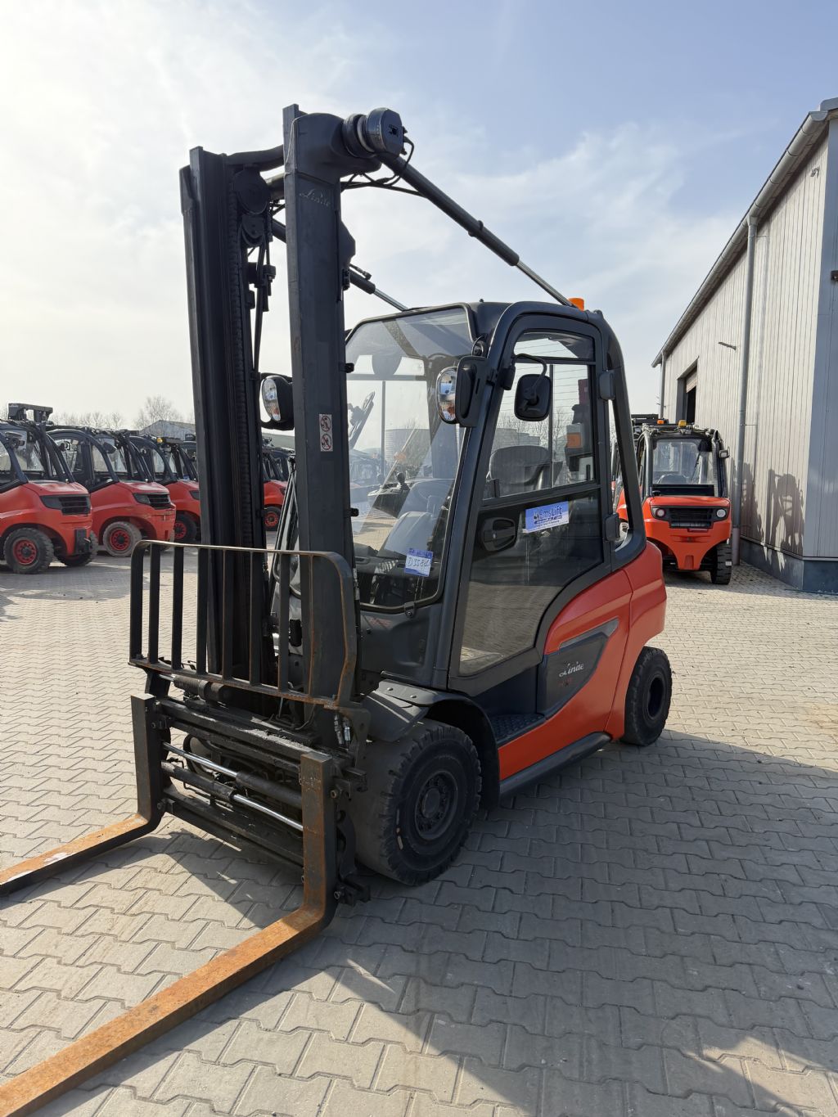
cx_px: 419
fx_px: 775
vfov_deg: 71.6
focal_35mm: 24
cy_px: 558
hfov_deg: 56.8
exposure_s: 1/2169
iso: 100
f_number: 1.78
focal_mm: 6.76
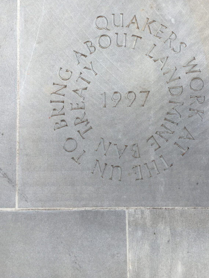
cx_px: 123
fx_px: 314
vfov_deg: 47.2
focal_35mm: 39
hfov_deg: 36.7
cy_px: 98
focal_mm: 4.15
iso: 25
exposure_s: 1/916
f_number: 2.2
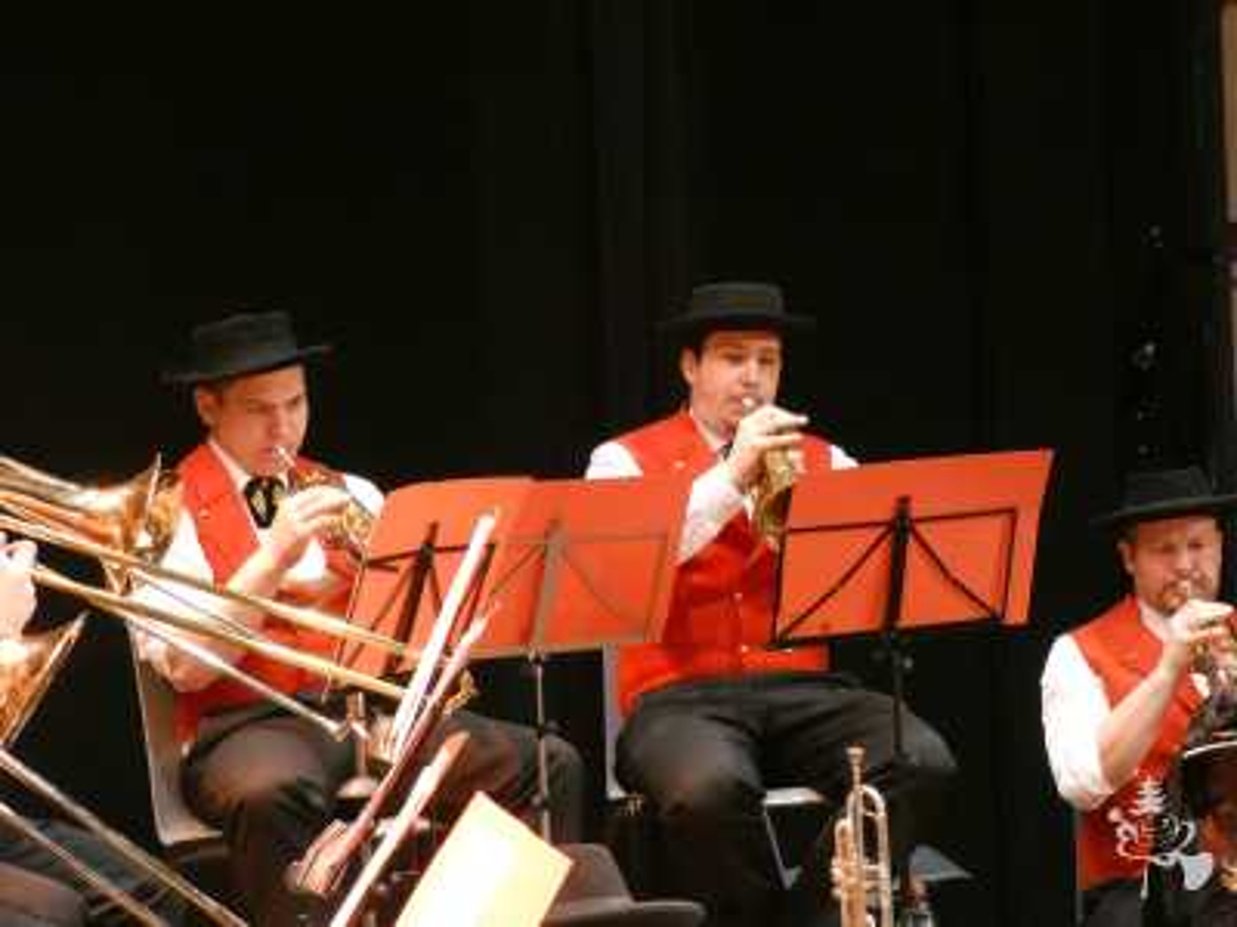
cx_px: 618
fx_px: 5146
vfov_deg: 10.3
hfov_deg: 13.7
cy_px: 464
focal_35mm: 144
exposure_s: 1/30
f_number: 5.3
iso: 1600
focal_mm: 25.8
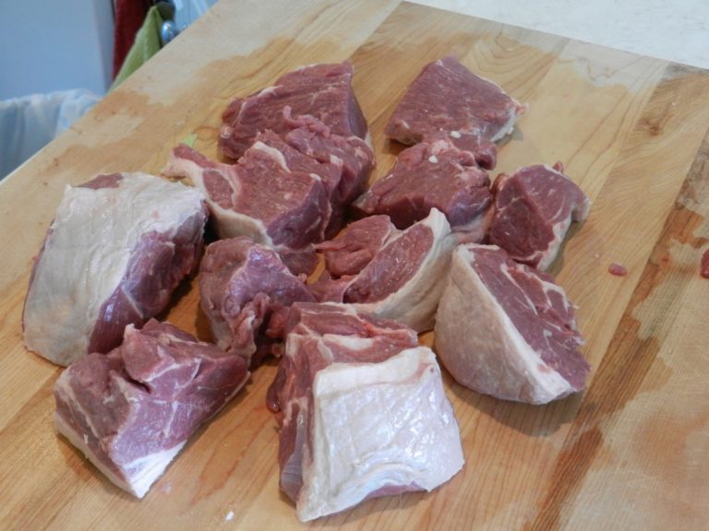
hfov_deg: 32.2
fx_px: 1229
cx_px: 354
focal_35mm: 60
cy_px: 266
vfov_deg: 24.4
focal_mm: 10.9
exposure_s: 1/40
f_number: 4.5
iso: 640
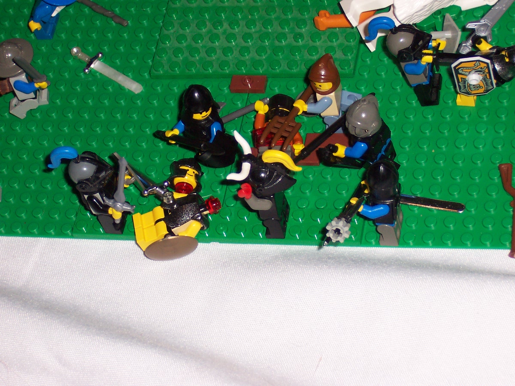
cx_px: 258
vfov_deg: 11.5
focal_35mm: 129
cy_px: 193
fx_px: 1919
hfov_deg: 15.3
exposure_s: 1/125
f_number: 4.8
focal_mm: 20
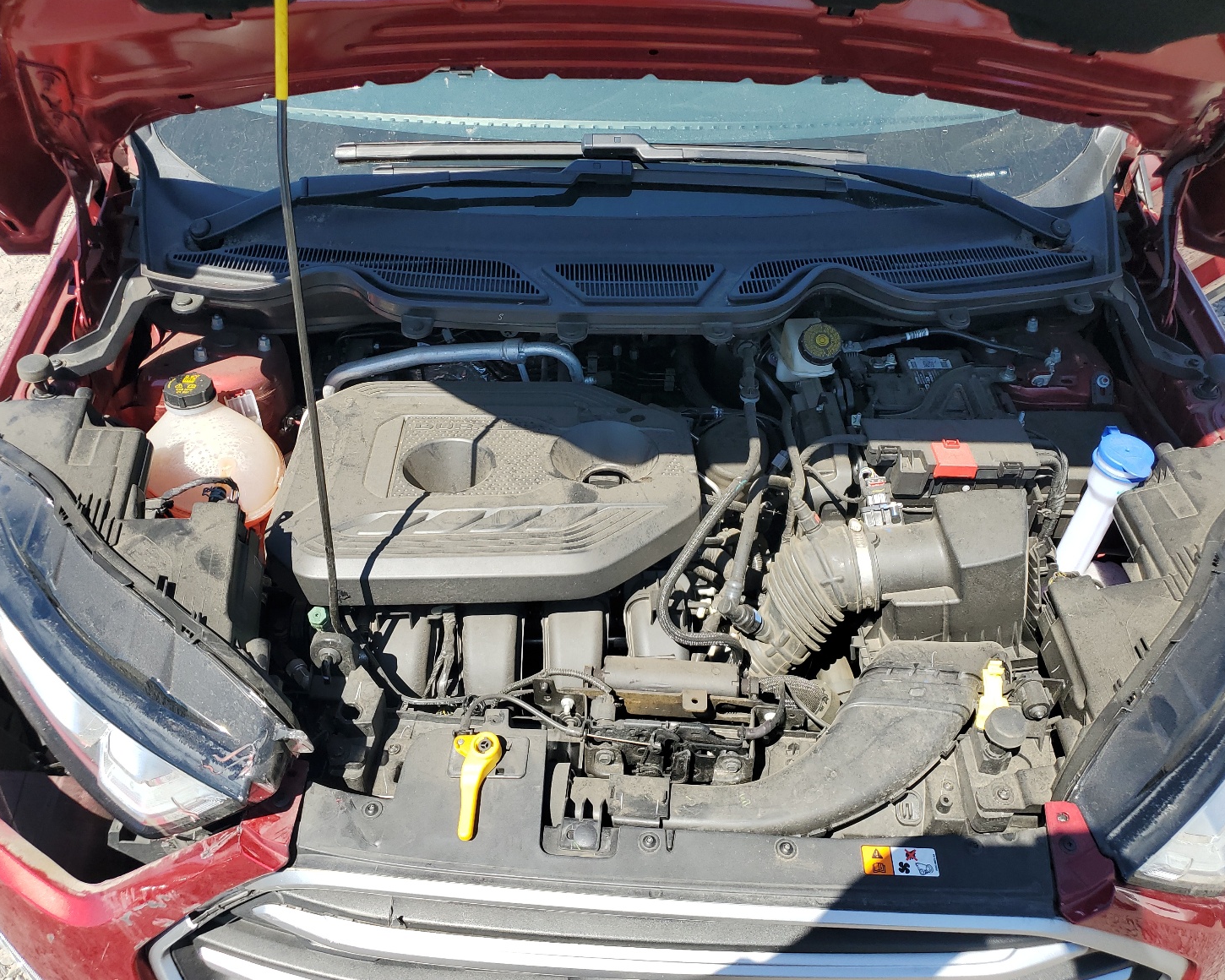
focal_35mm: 28
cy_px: 487
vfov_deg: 51.5
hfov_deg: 62.2
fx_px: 1015
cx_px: 634
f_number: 1.5
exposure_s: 1/1250
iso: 50
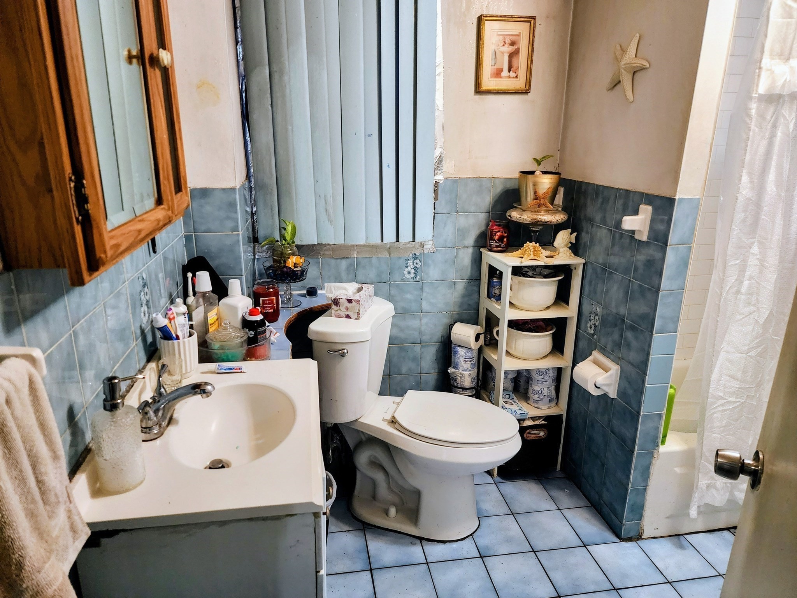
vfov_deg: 58.9
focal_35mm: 23
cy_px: 299
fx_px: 530
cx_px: 398
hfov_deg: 73.9
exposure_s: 1/60
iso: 640
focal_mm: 6.4
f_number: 1.8
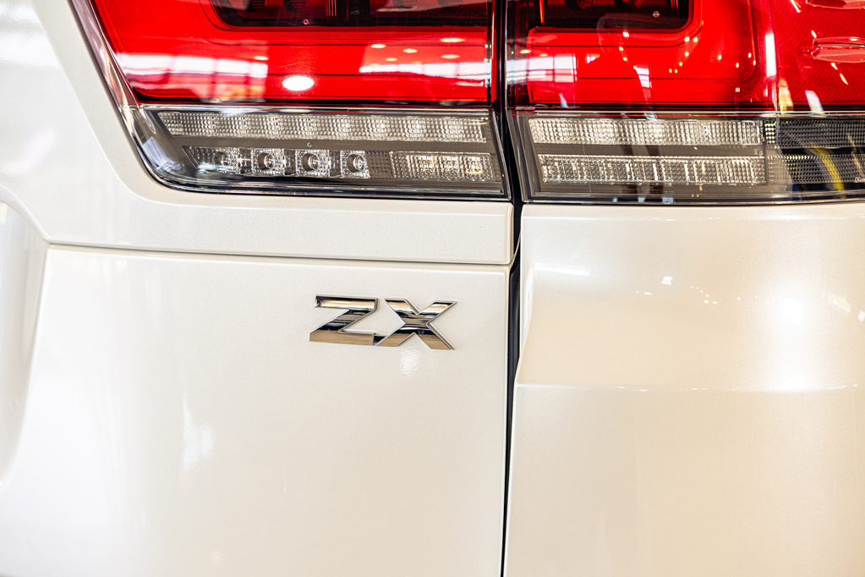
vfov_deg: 18.2
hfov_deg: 27.0
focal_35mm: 75
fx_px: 1802
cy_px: 288
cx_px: 432
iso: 500
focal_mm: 75
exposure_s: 1/125
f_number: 4
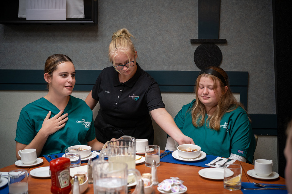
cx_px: 146
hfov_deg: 37.8
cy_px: 97
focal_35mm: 52
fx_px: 426
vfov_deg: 25.8
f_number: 2.2
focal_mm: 35
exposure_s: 1/160
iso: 320
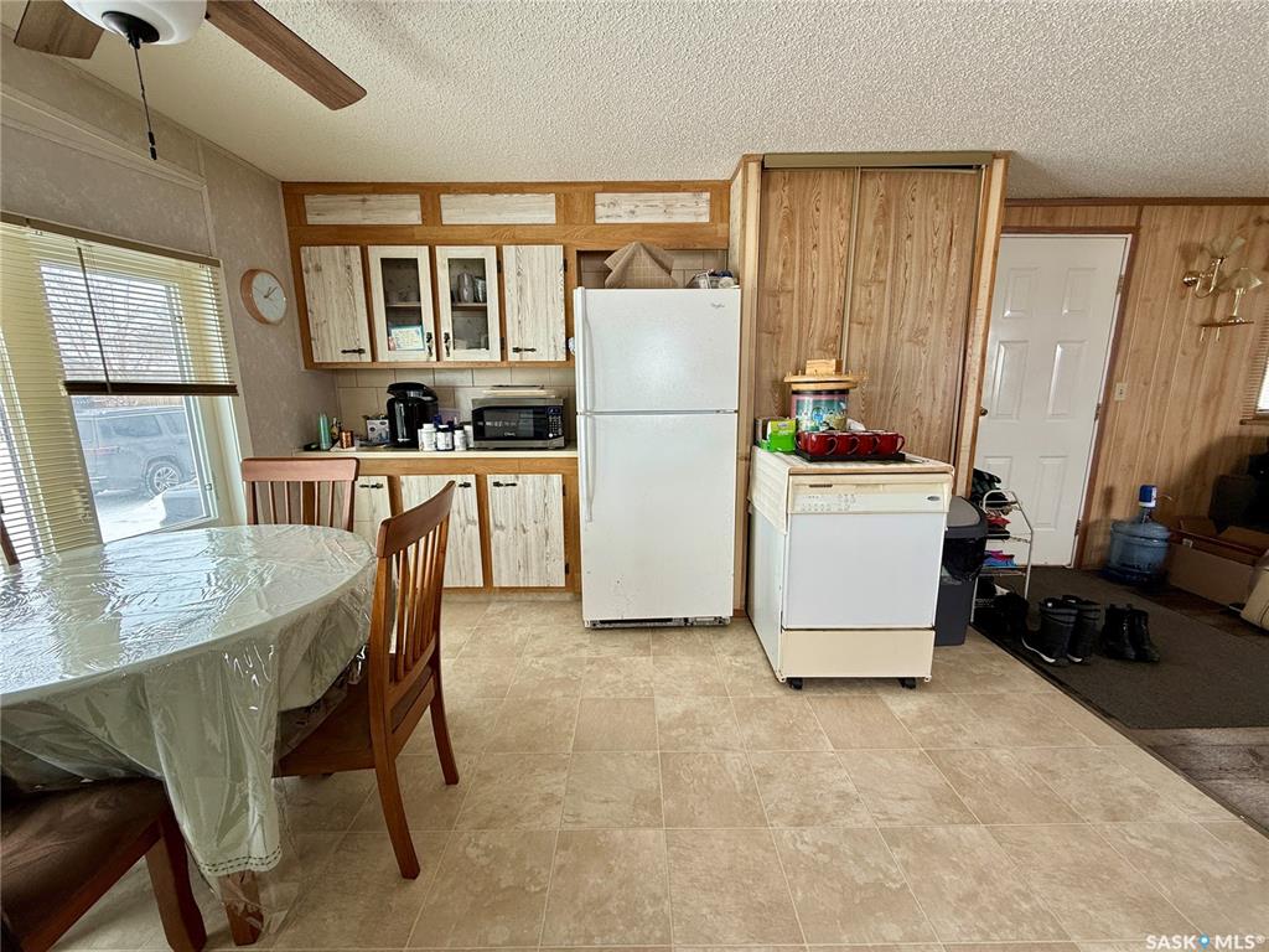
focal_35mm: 14
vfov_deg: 85.7
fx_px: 513
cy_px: 476
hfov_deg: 102.1
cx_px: 634
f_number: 2.2
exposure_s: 1/99
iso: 100
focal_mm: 2.22
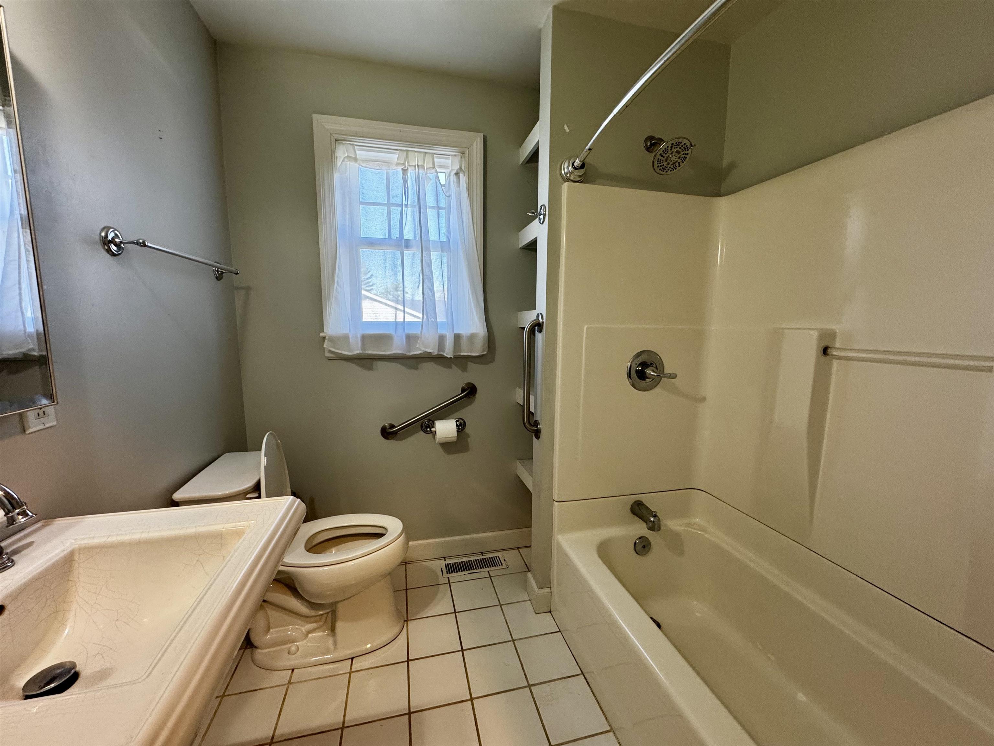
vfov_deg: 85.7
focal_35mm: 14
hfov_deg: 102.1
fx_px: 402
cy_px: 373
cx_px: 497
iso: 200
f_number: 2.2
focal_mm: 2.22
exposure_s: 1/120
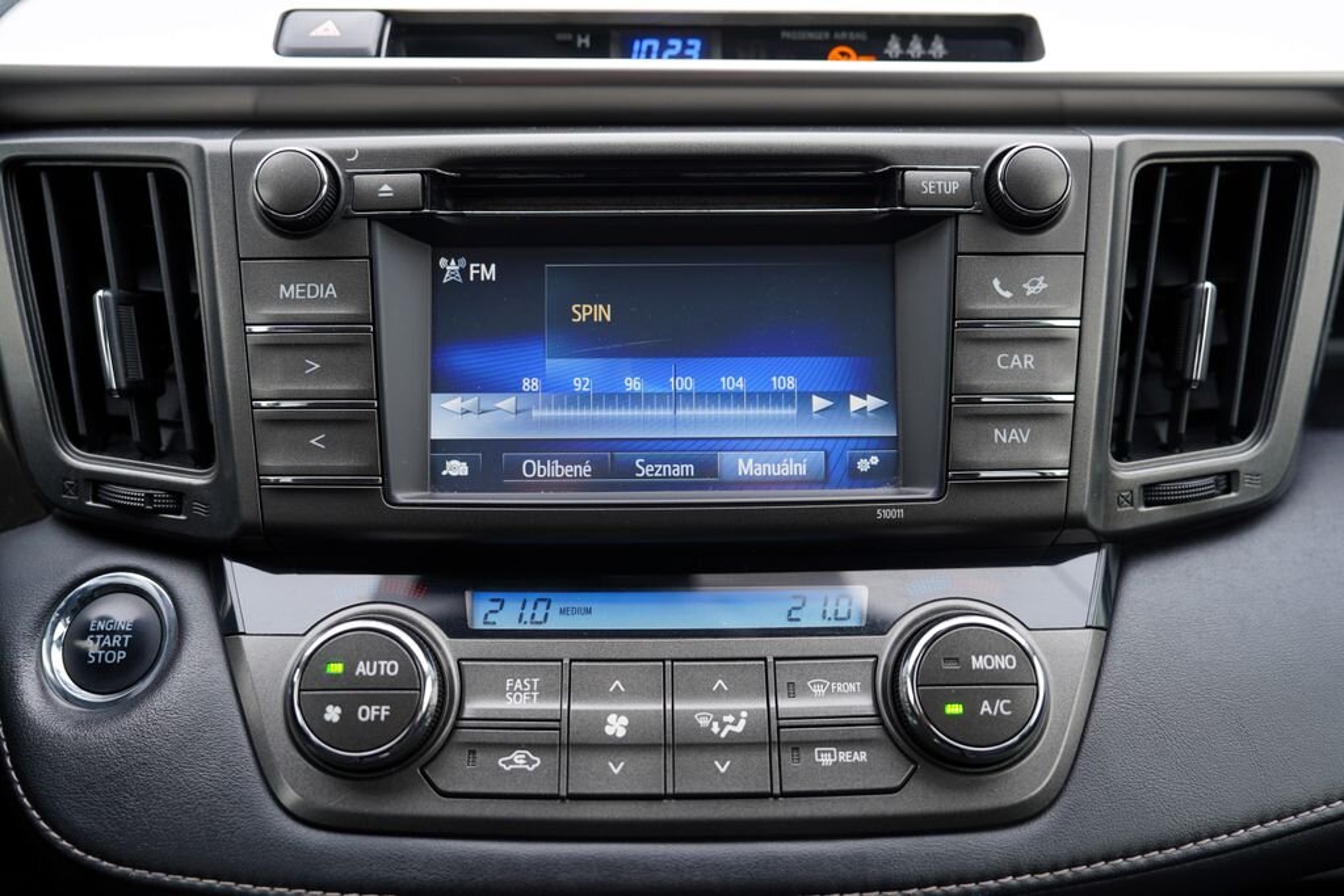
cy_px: 448
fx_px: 1269
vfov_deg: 38.9
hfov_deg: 55.8
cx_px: 672
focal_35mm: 34
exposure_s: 1/50
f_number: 3.2
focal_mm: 34
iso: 100
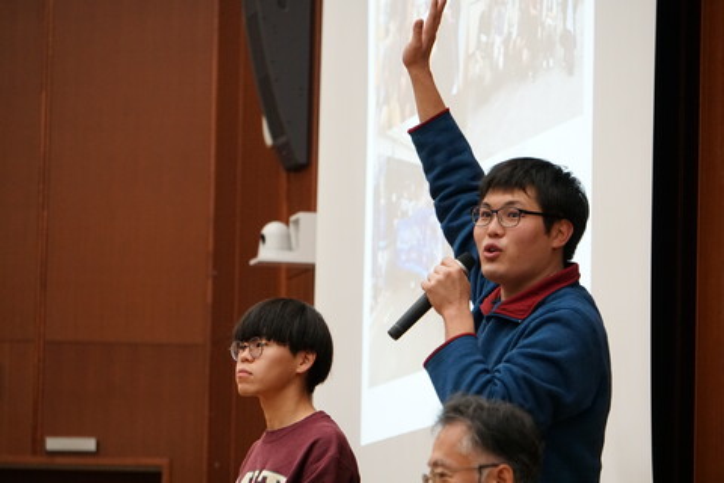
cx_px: 362
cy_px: 242
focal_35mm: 212
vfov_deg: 6.5
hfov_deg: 9.7
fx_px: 4253
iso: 4000
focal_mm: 141
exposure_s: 1/250
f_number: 6.3
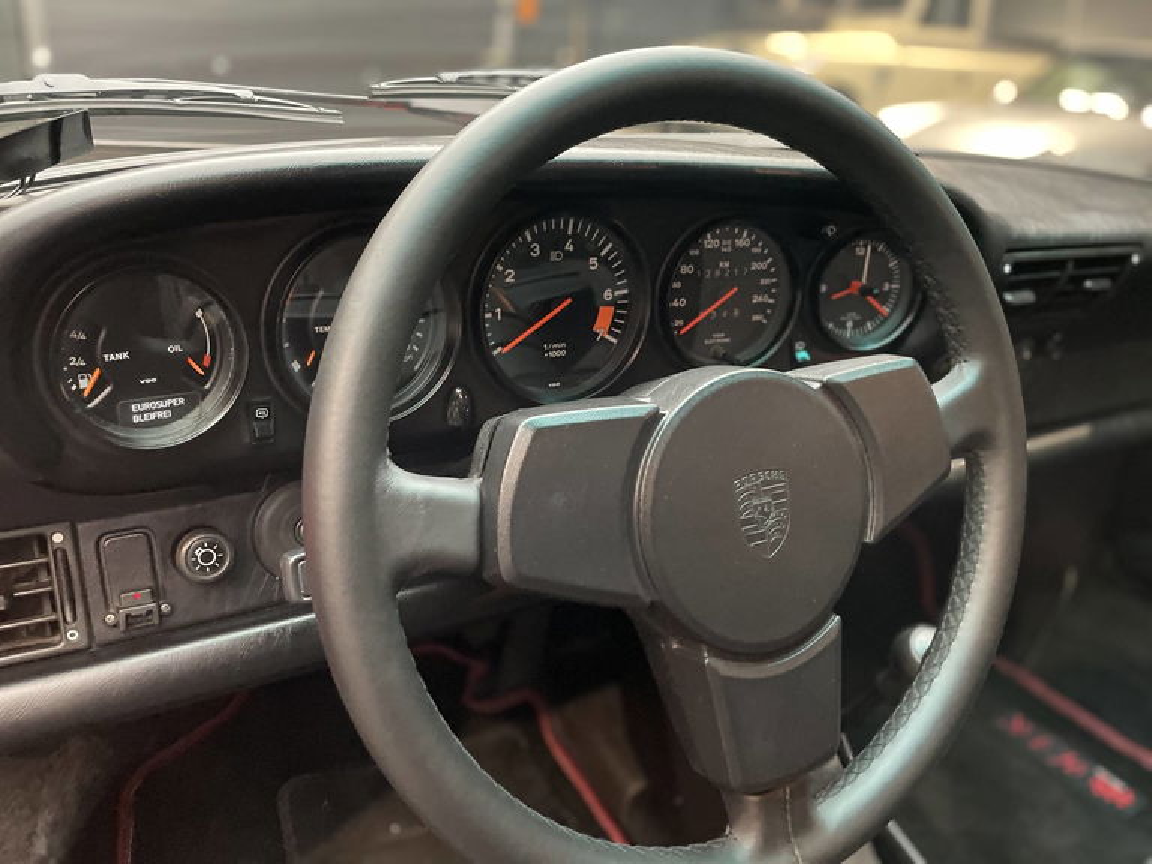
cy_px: 432
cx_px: 576
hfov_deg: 67.3
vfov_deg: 53.1
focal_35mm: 26
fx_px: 865
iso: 500
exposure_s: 1/33
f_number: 1.6
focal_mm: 4.2
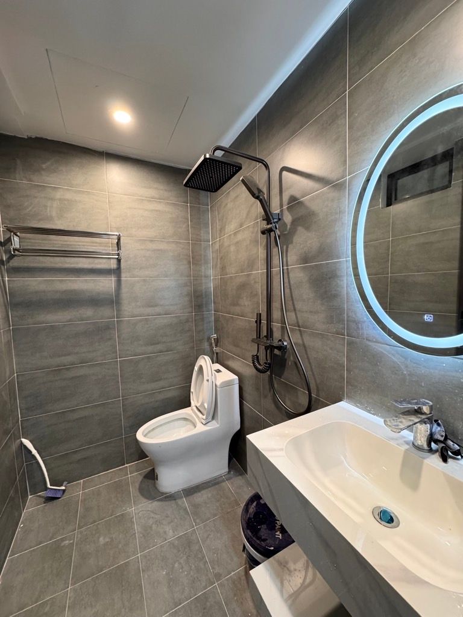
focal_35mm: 14
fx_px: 250
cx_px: 232
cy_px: 308
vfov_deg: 102.1
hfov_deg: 85.7
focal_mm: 2.22
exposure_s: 1/50
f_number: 2.2
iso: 320
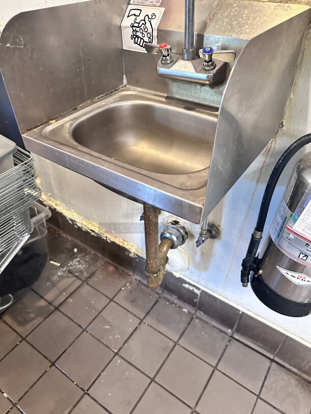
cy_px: 207
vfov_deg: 71.6
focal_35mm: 24
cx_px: 156
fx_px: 287
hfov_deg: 56.8
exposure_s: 1/60
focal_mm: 6.86
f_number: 1.78
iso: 640
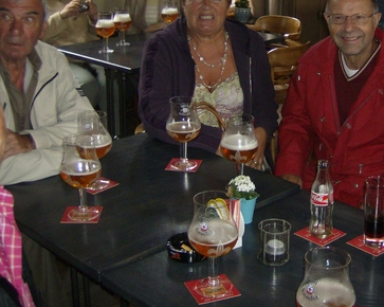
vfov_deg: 25.9
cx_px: 301
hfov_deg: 31.7
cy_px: 75
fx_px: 659
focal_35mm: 58
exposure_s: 1/60
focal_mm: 6
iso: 200
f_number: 2.8
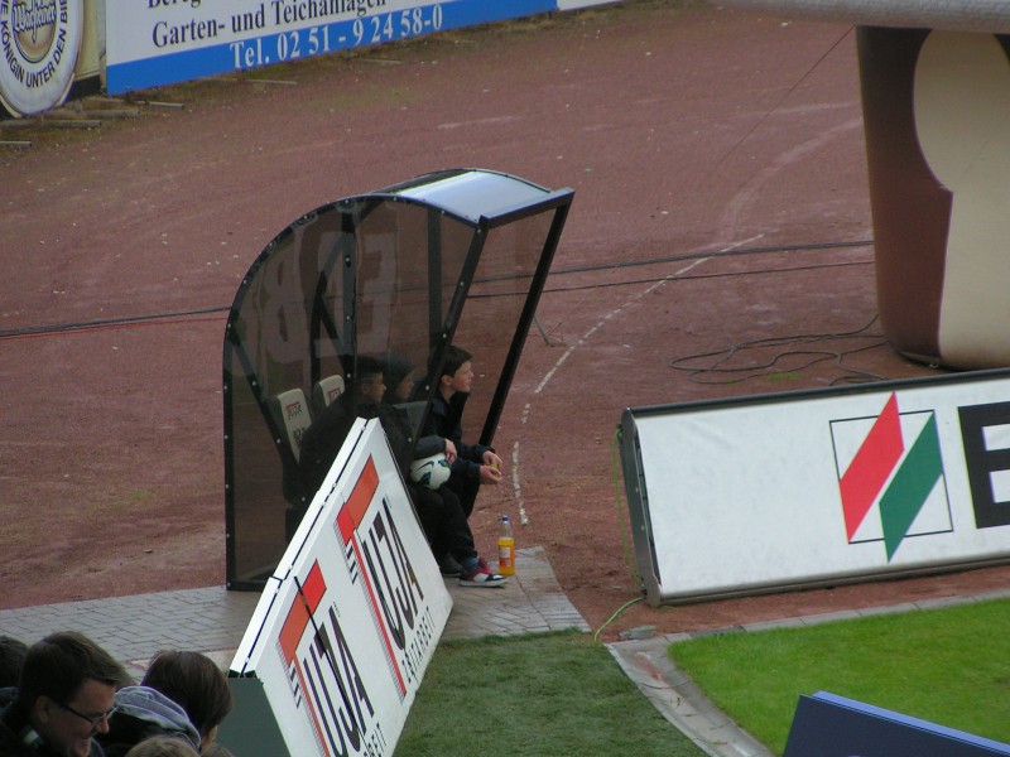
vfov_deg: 5.5
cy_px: 378
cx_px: 505
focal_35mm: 271
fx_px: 7907
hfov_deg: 7.3
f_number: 3.5
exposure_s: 1/320
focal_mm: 41.4
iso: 100
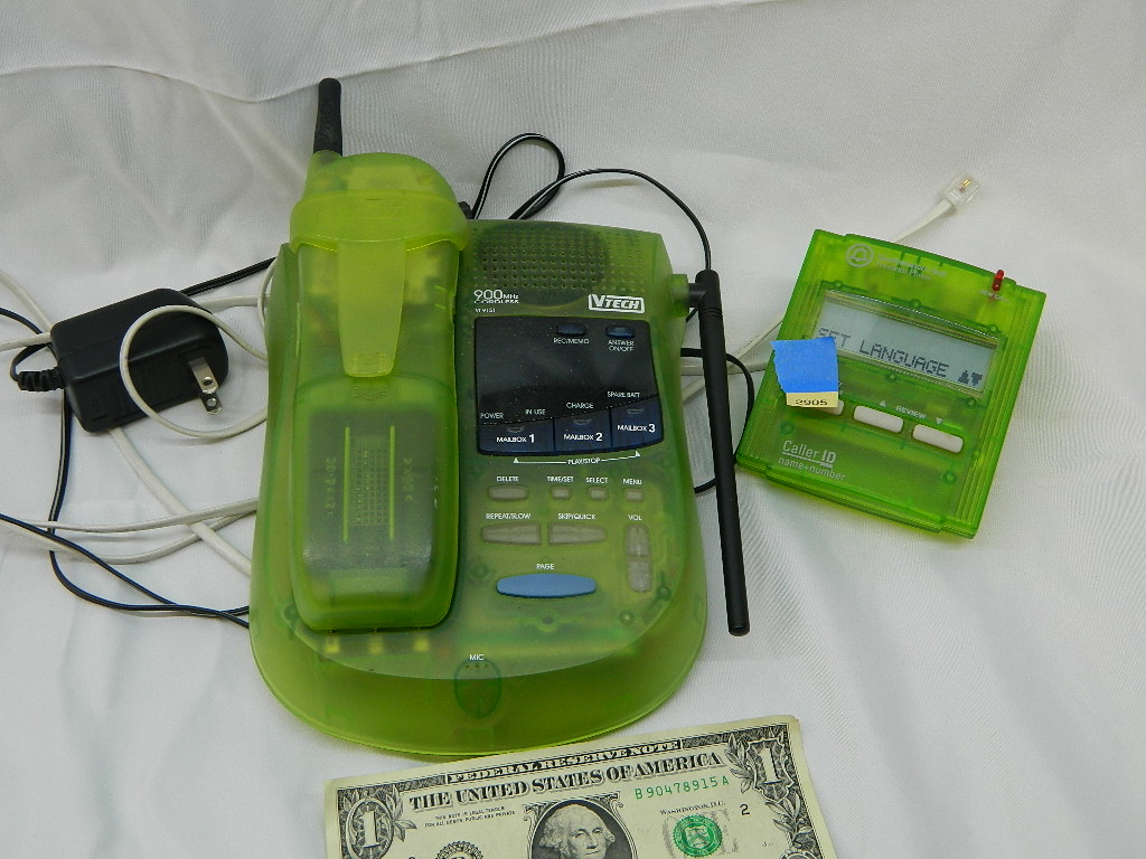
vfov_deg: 30.9
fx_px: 1556
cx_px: 573
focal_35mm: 47
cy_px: 430
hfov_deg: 40.4
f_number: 3.6
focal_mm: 8.4
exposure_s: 1/50
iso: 100
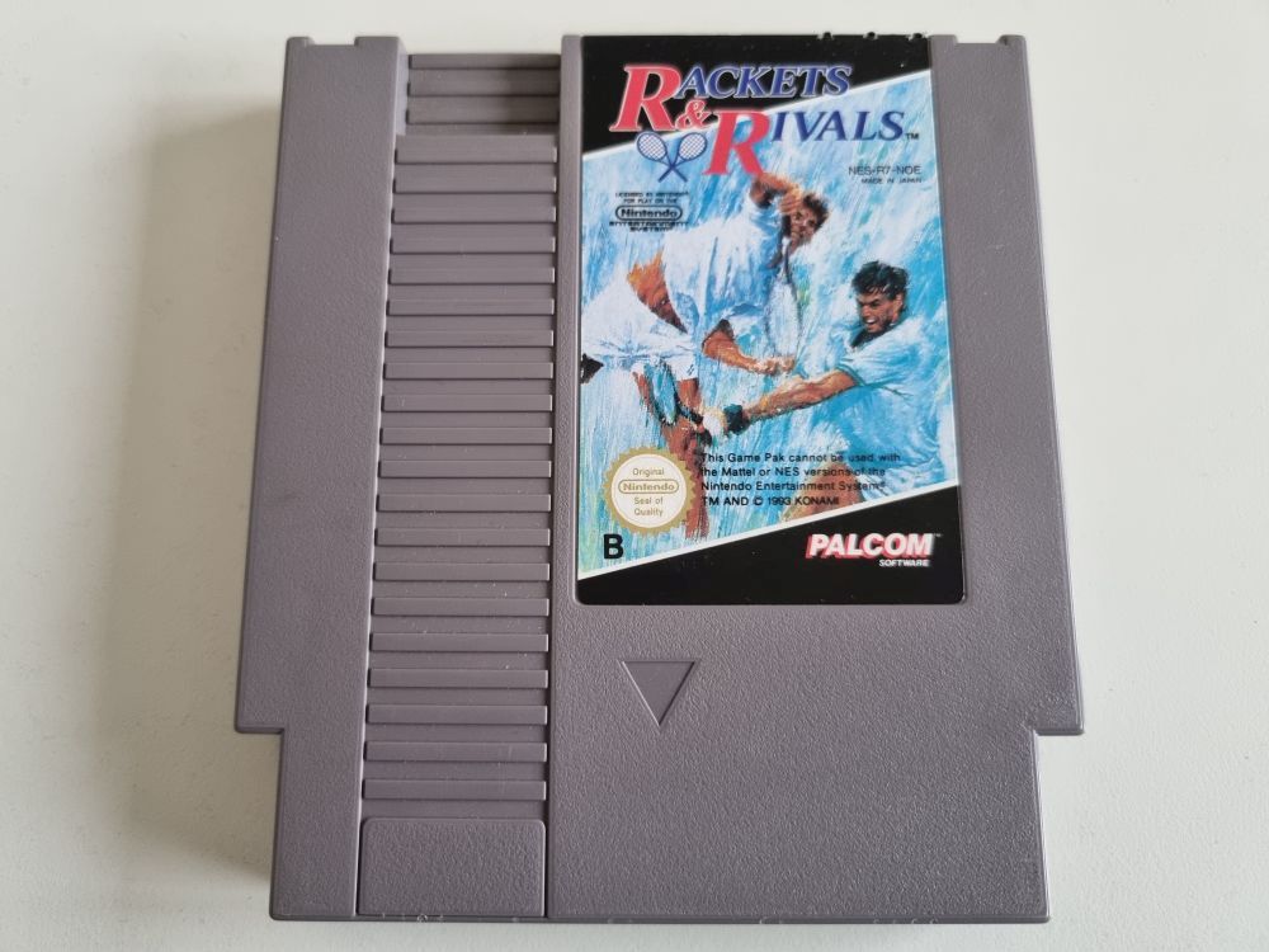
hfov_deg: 67.3
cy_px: 476
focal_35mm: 26
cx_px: 634
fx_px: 953
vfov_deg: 53.1
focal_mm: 5.4
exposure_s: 1/50
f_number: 1.8
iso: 400
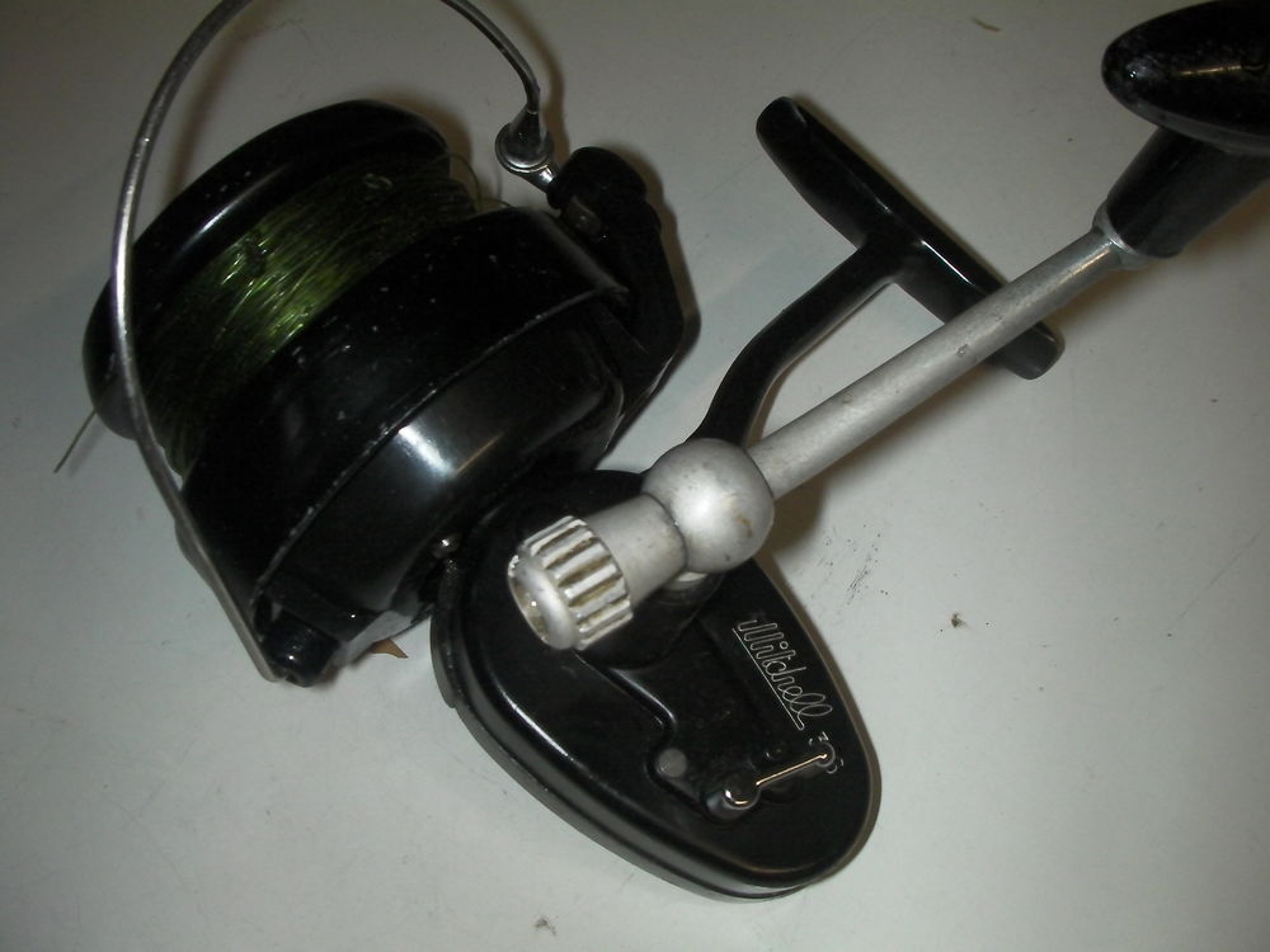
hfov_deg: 49.0
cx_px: 635
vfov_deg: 37.7
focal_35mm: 38
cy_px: 476
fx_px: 1394
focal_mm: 6.3
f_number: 5.6
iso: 200
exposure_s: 1/30
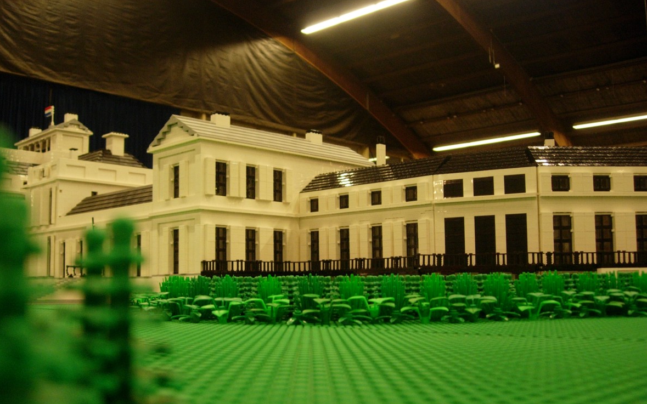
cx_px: 318
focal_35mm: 41
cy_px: 245
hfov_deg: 48.2
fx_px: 723
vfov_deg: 31.2
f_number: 2.8
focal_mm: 7.8
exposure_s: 1/14.6
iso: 200
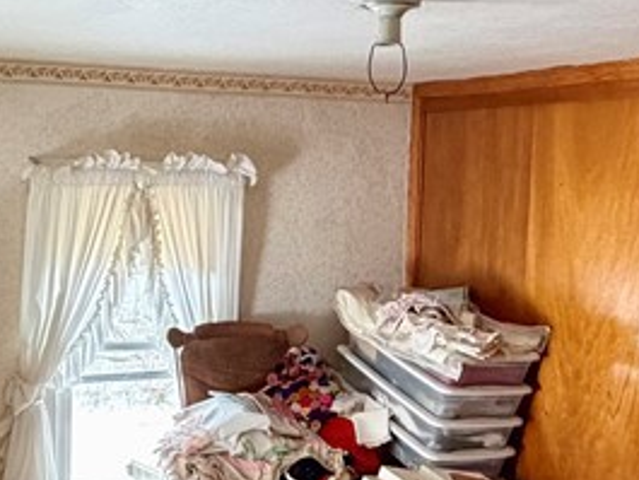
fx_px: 997
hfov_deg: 35.3
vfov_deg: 27.0
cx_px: 231
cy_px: 261
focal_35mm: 54
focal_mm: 2.22
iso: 500
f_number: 2.2
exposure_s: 1/60
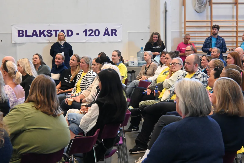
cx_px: 122
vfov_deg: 18.9
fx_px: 488
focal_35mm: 72
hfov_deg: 28.1
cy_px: 82
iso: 7200
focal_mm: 48
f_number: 6
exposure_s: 1/125
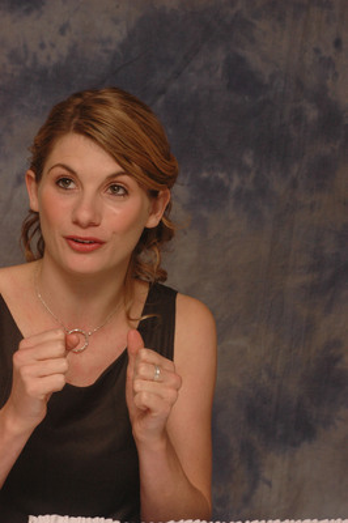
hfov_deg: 9.9
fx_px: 2004
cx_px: 174
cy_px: 262
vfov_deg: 14.9
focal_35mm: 138
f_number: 11
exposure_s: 1/320
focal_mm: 92
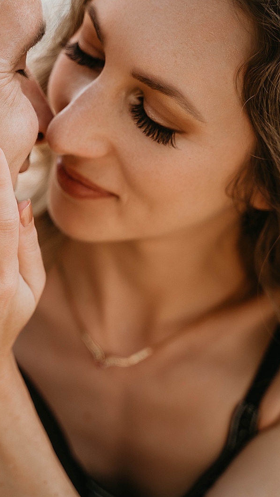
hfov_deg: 10.1
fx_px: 1571
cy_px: 247
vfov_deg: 18.0
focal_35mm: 119
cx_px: 44
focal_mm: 75
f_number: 2.8
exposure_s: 1/400
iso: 160
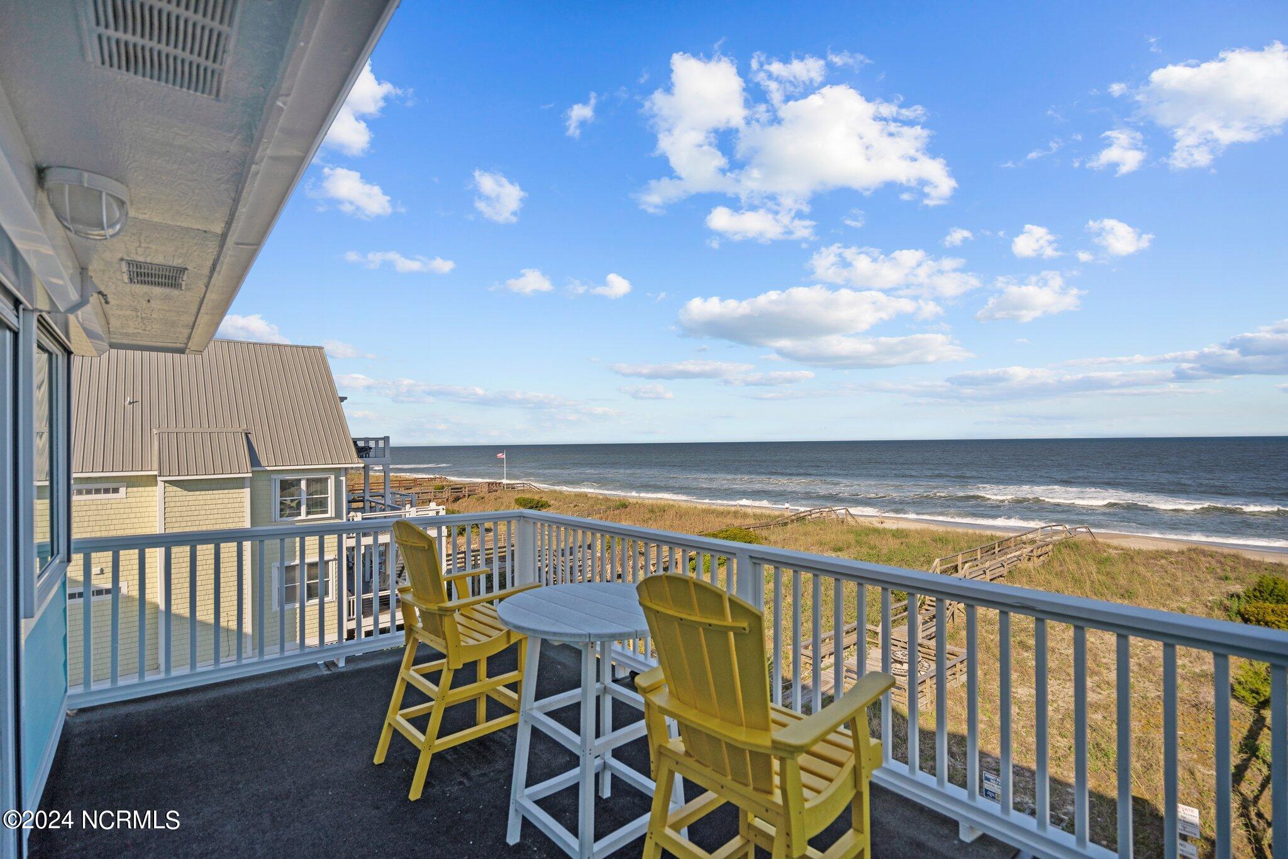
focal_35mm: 16
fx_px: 572
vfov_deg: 73.7
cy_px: 430
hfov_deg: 96.7
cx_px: 644
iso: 200
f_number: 4
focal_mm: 16
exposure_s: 1/2000
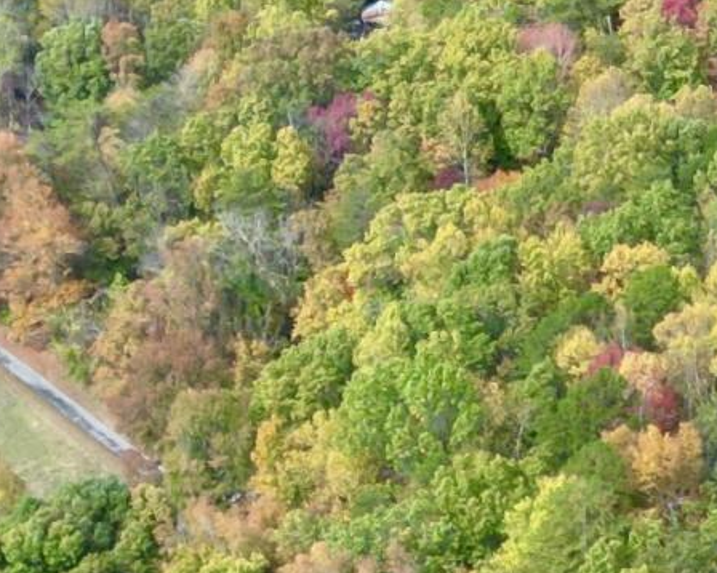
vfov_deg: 9.7
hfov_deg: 12.0
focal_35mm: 157
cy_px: 619
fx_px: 3330
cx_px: 907
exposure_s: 1/1000
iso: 100
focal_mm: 6.72
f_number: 1.7
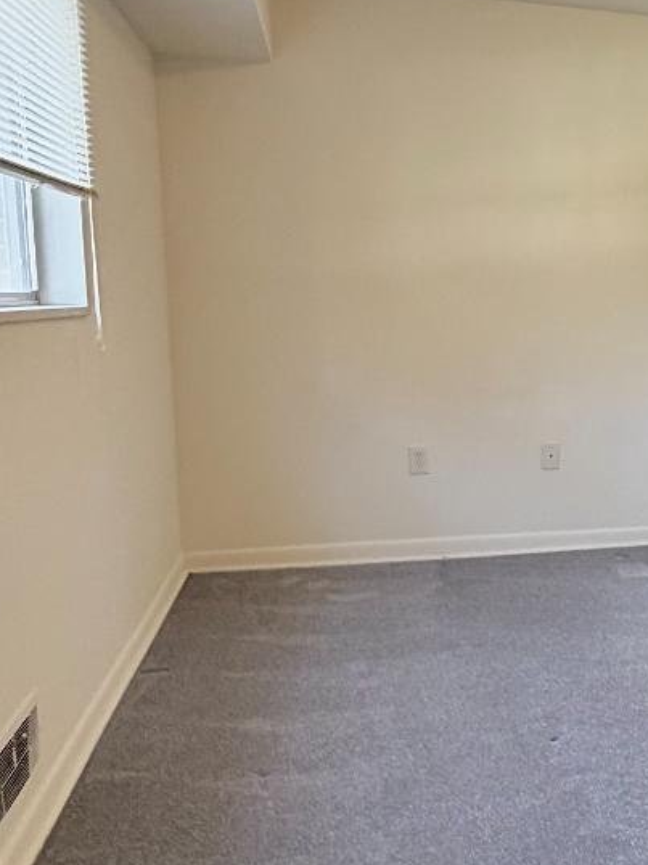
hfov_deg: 32.6
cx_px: 669
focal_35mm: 40
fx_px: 999
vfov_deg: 46.8
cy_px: 445
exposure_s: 1/120
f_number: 2.2
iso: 320
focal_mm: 2.22
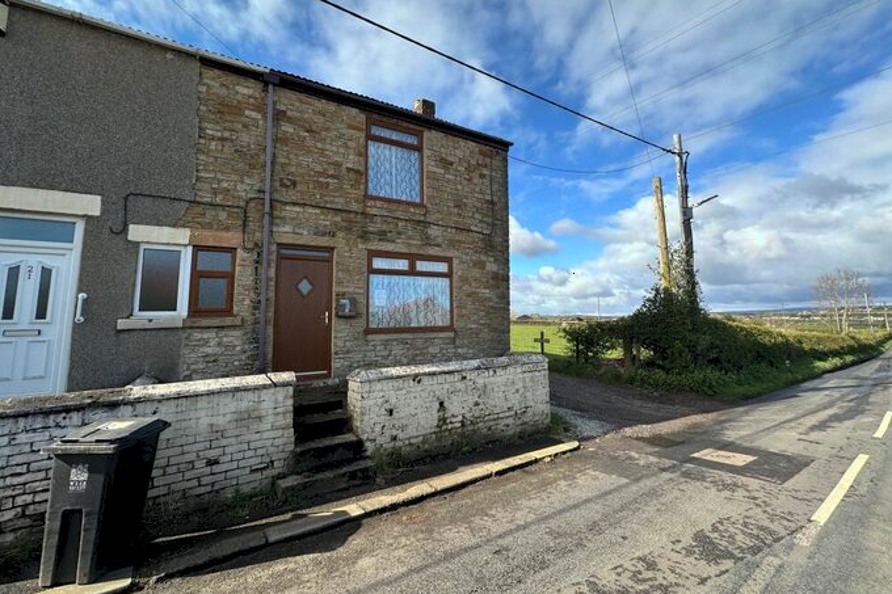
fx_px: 372
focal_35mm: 15
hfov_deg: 100.4
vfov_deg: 77.2
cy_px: 280
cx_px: 458
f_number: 2.2
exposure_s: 1/1135
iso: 50
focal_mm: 2.22
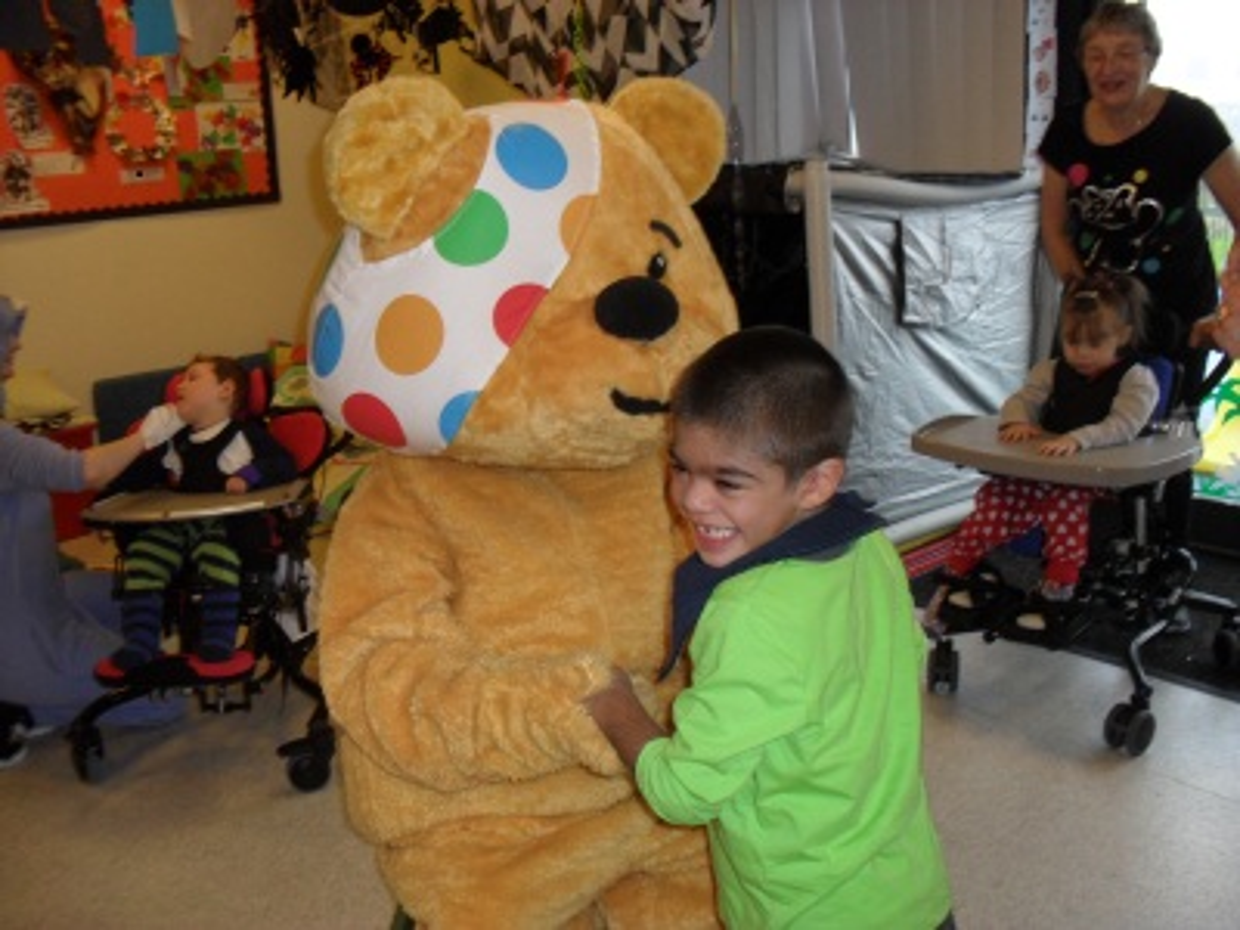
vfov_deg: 40.7
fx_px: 1254
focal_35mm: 35
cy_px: 465
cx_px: 620
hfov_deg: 52.6
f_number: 3.2
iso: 200
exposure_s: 1/45
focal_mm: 6.3
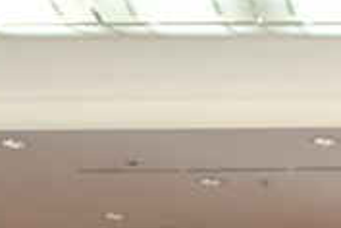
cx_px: 630
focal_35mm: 169
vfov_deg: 7.3
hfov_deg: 11.2
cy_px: 645
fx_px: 1601
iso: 1000
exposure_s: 1/160
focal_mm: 29
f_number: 3.2
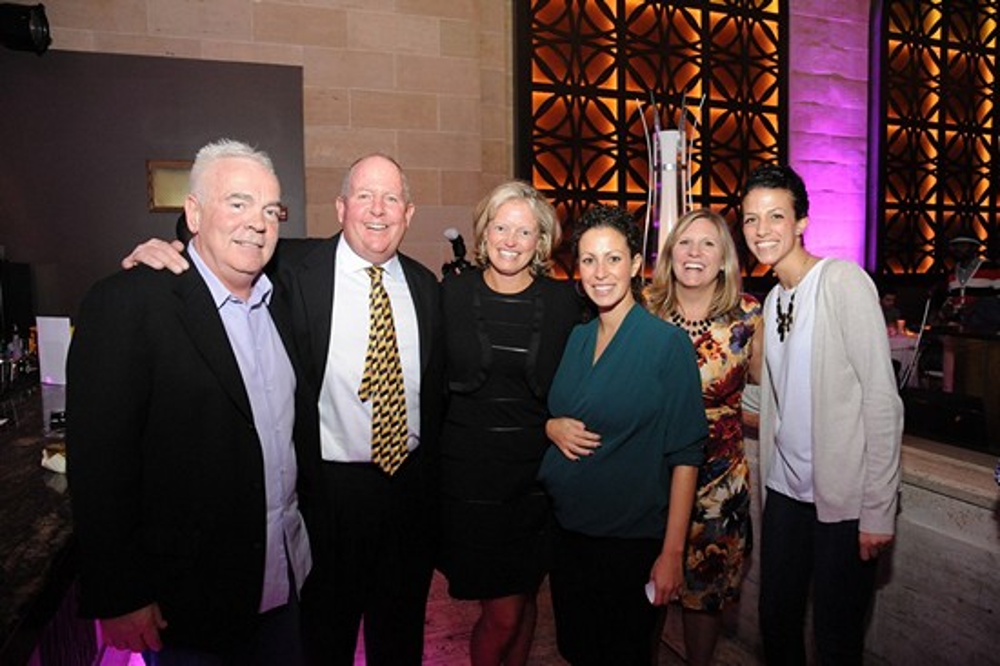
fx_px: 666
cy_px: 333
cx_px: 500
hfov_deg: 73.8
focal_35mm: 24
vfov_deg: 53.1
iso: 4000
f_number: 6.3
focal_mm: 24
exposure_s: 1/40
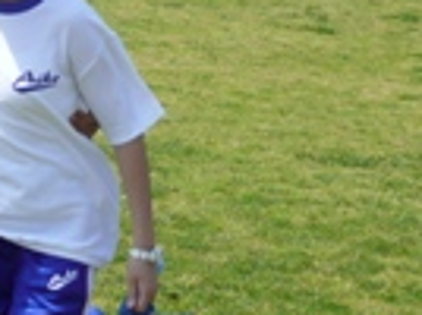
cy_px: 54
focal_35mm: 161
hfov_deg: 11.8
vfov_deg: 9.2
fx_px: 1959
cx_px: -183
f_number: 4.2
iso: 100
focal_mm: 7.8
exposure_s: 1/500
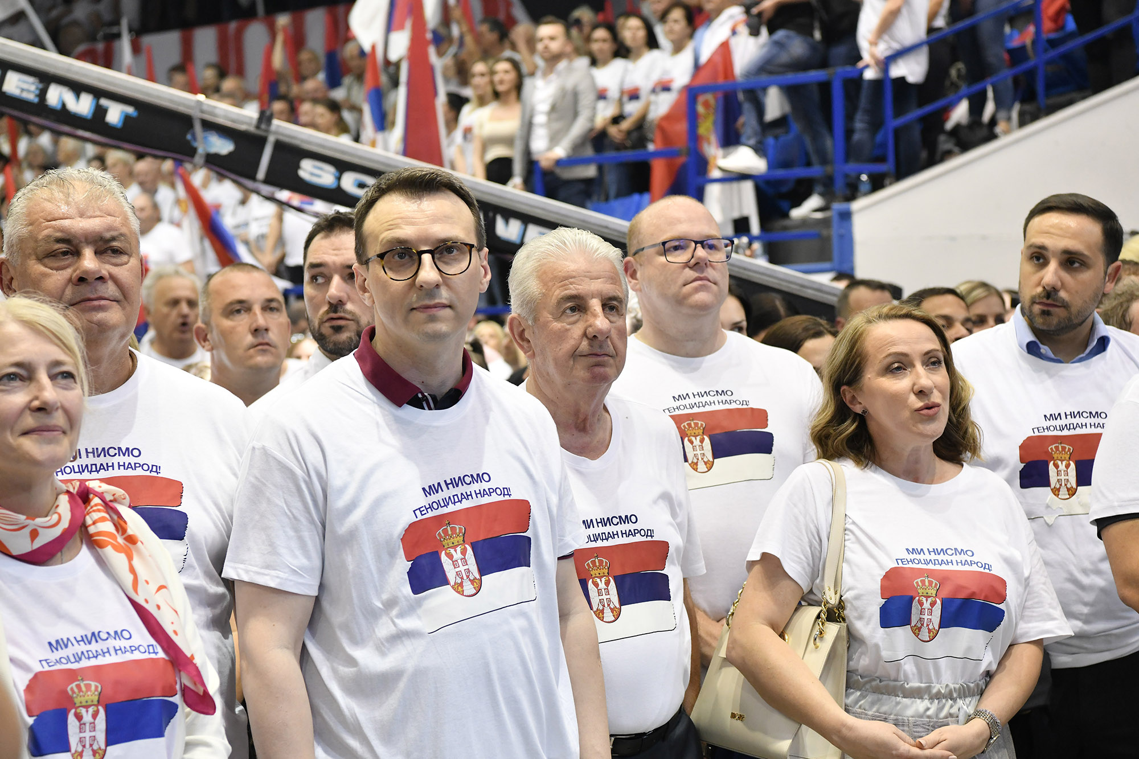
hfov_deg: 28.8
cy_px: 380
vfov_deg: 19.5
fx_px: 2214
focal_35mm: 70
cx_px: 570
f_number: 5
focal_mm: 70
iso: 2500
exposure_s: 1/250
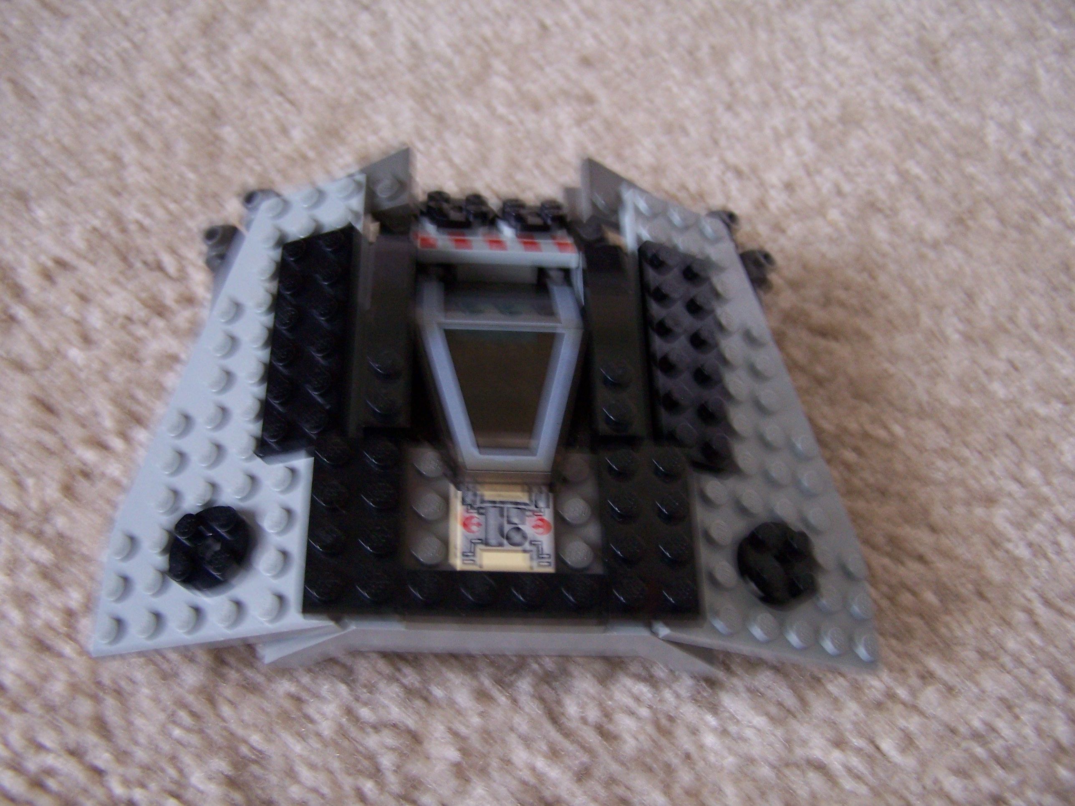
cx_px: 538
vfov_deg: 37.7
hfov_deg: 49.0
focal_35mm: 38
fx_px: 1180
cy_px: 403
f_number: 2.8
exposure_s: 1/8
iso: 140
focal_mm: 6.3
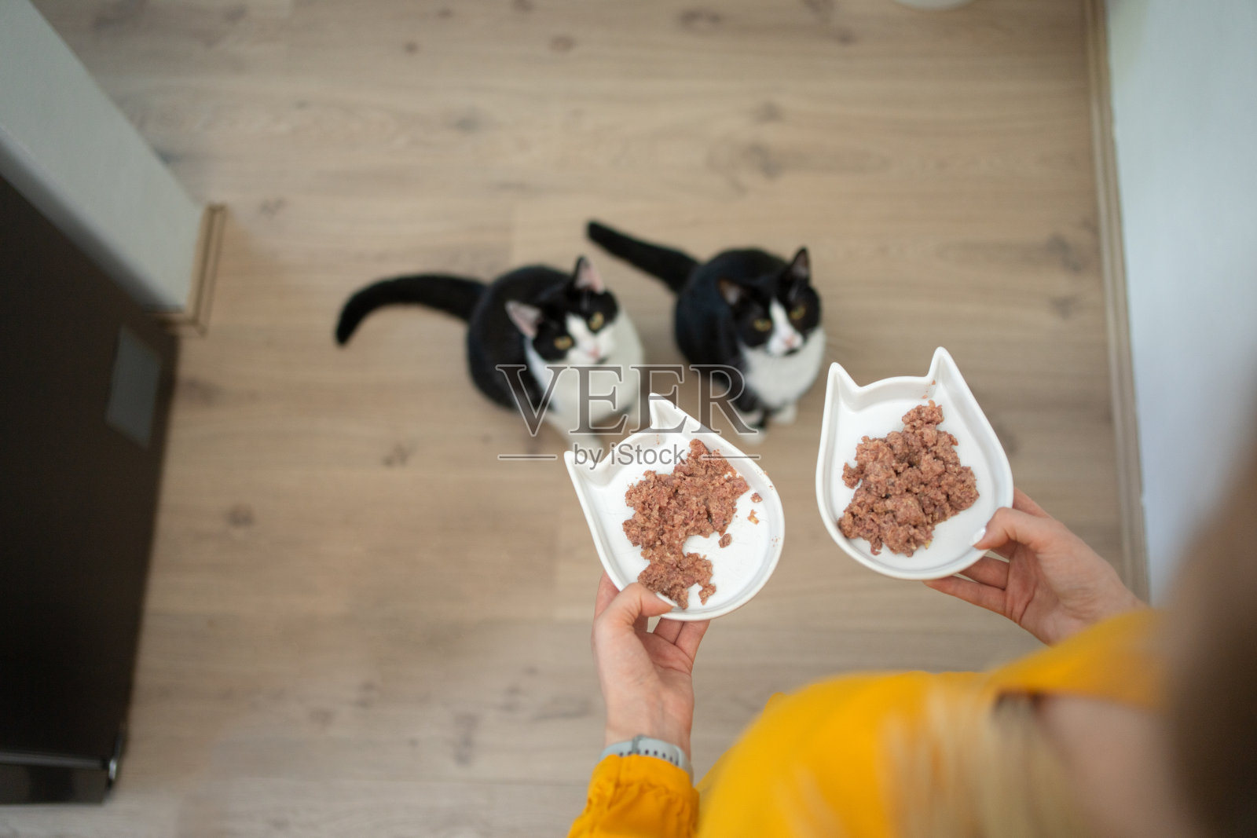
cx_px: 628
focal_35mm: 35
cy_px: 419
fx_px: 1222
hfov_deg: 54.4
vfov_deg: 37.9
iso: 250
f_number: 2.2
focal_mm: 35
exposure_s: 1/200
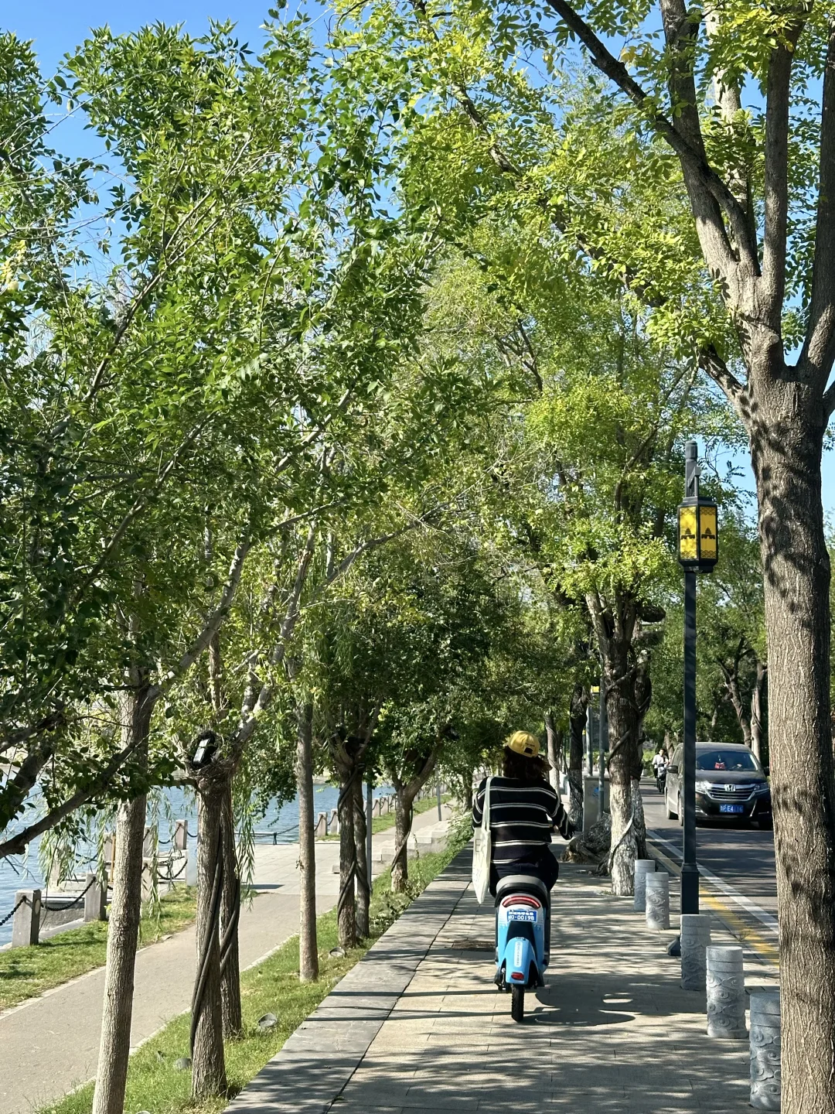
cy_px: 557
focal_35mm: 48
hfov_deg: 30.3
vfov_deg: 39.7
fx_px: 1544
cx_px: 418
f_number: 1.78
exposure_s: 1/1783
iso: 64
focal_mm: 6.86
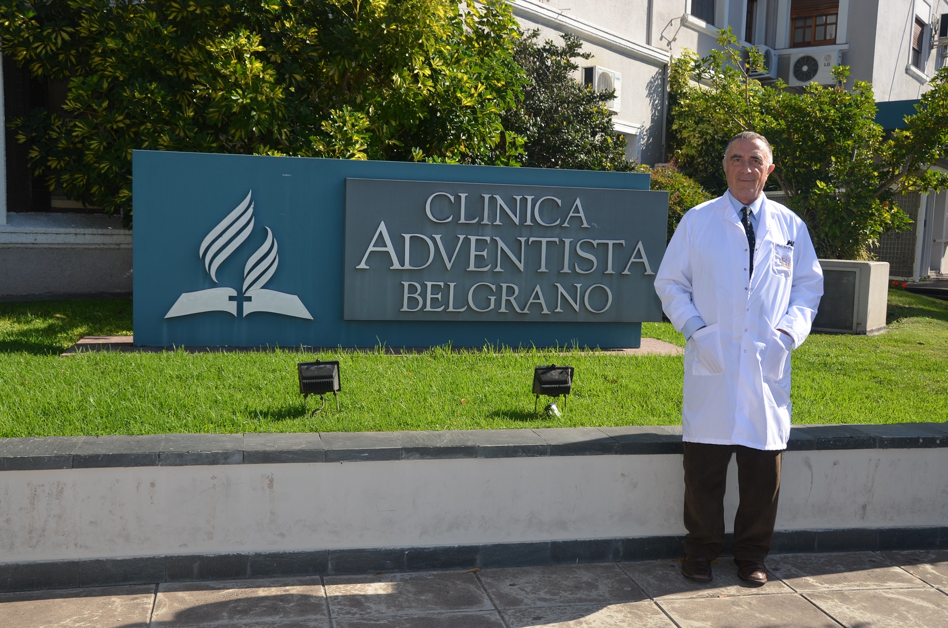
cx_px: 474
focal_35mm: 36
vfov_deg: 36.7
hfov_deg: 53.2
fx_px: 946
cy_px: 314
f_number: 8
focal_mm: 24
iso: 100
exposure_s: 1/200
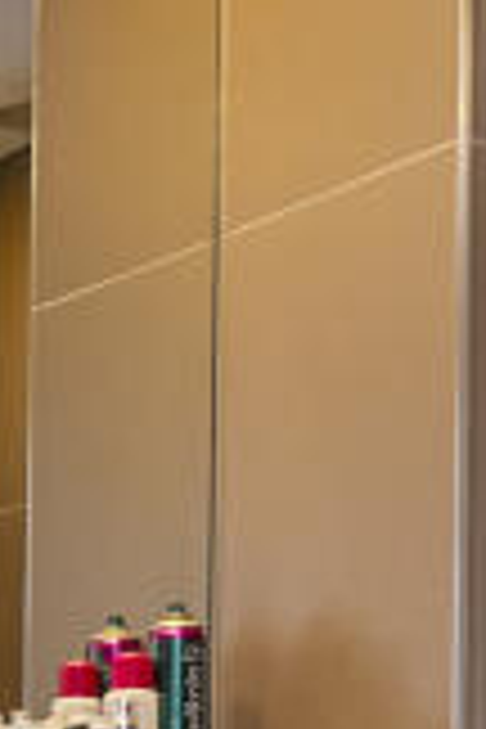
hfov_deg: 12.2
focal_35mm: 95
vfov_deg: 20.1
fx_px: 1924
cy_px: 884
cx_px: -580
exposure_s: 1/3
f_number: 4
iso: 500
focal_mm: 10
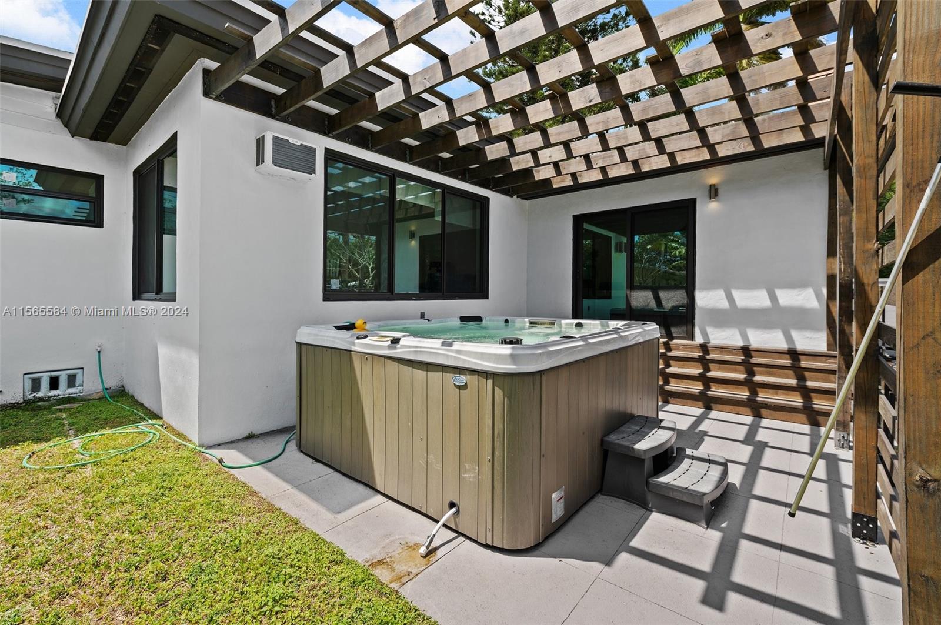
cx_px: 470
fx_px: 392
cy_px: 312
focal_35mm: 15
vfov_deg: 77.2
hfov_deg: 100.5
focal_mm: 15
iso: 200
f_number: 8
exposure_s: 1/125
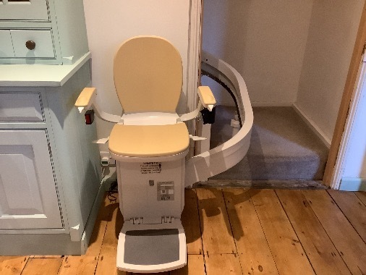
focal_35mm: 31
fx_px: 328
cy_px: 138
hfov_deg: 58.3
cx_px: 183
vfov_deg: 45.5
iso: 250
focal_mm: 3.3
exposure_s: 1/33
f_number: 2.4
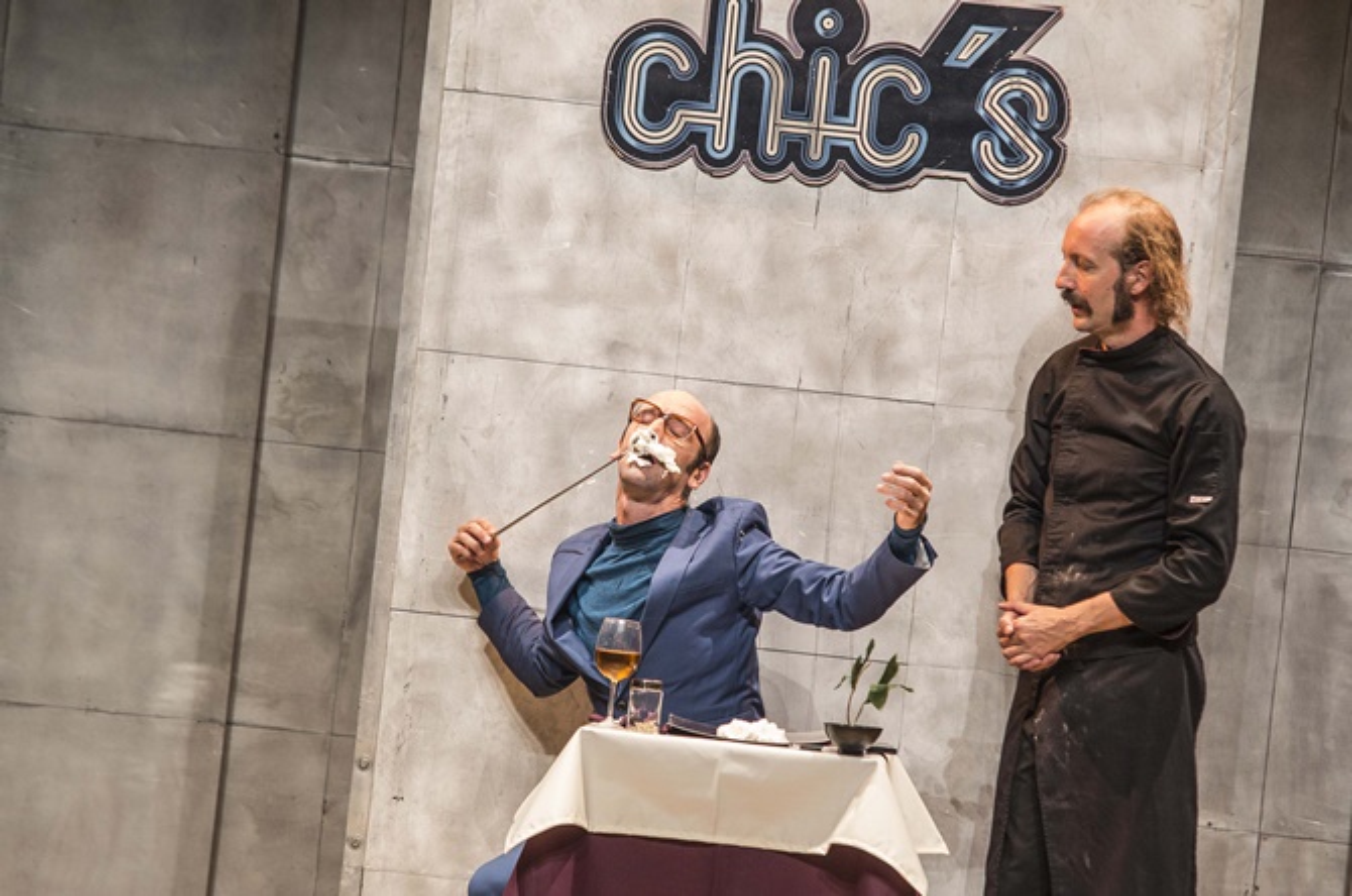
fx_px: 8696
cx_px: 676
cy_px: 448
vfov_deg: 5.9
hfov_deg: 8.9
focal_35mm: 232
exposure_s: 1/250
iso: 1600
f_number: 3.5
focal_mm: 155
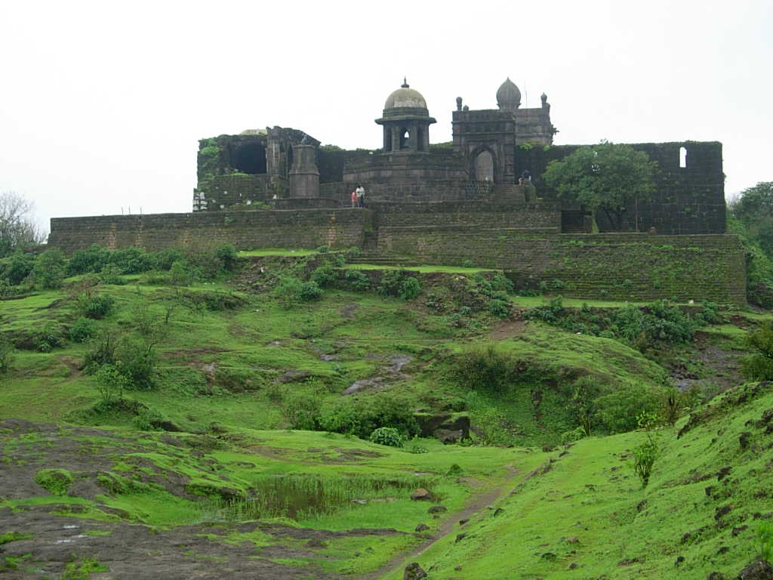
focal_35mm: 72
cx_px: 386
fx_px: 1608
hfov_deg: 27.0
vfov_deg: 20.4
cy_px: 290
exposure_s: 1/373
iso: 64
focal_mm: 14.9
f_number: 3.7
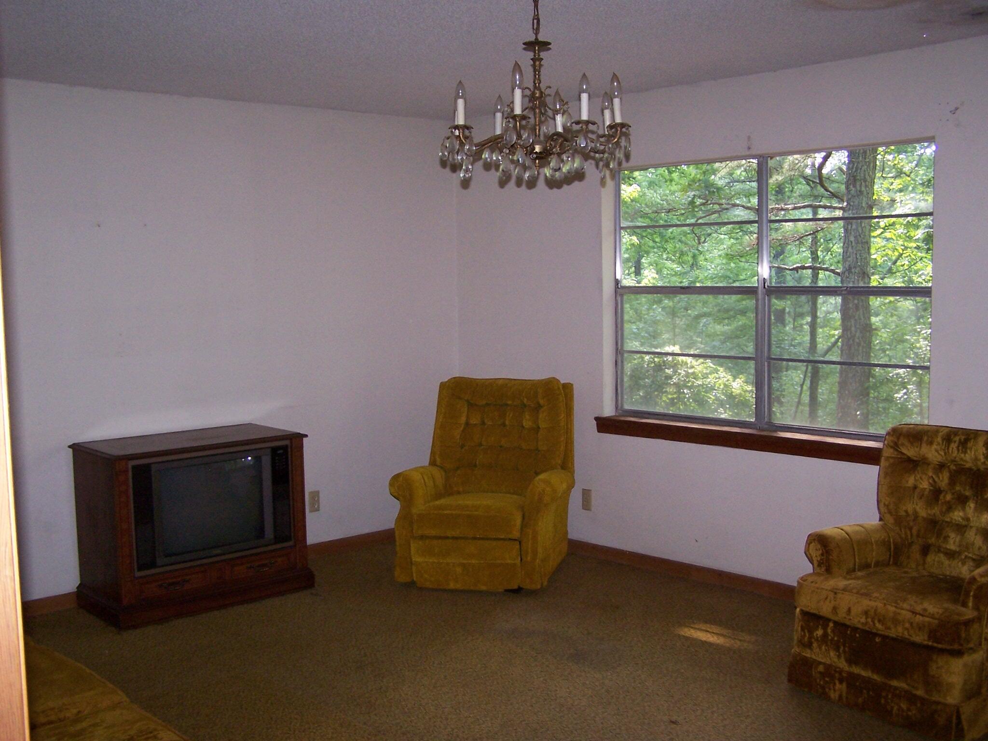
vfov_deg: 37.7
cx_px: 494
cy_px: 370
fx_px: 1085
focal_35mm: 38
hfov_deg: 49.0
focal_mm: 6.3
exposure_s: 1/60
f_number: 2.8
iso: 140
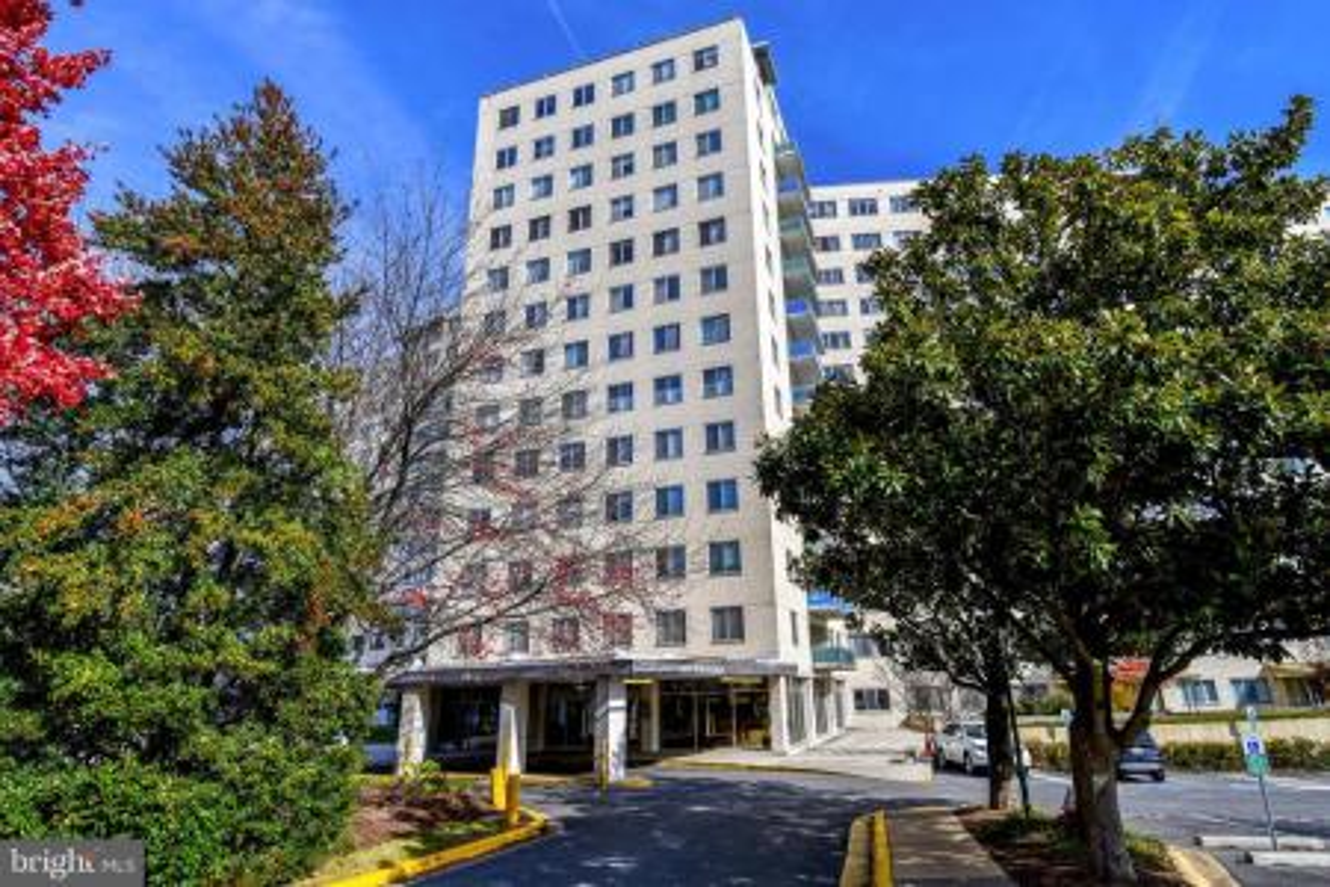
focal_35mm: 18
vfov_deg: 67.4
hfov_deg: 90.0
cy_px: 444
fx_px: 665
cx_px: 665
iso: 100
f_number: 8
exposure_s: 1/250
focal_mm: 12
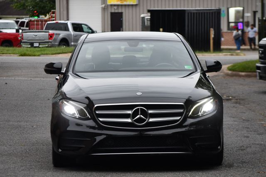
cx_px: 133
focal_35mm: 174
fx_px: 1285
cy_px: 88
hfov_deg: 11.8
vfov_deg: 7.9
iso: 500
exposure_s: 1/250
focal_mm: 116
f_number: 4.8
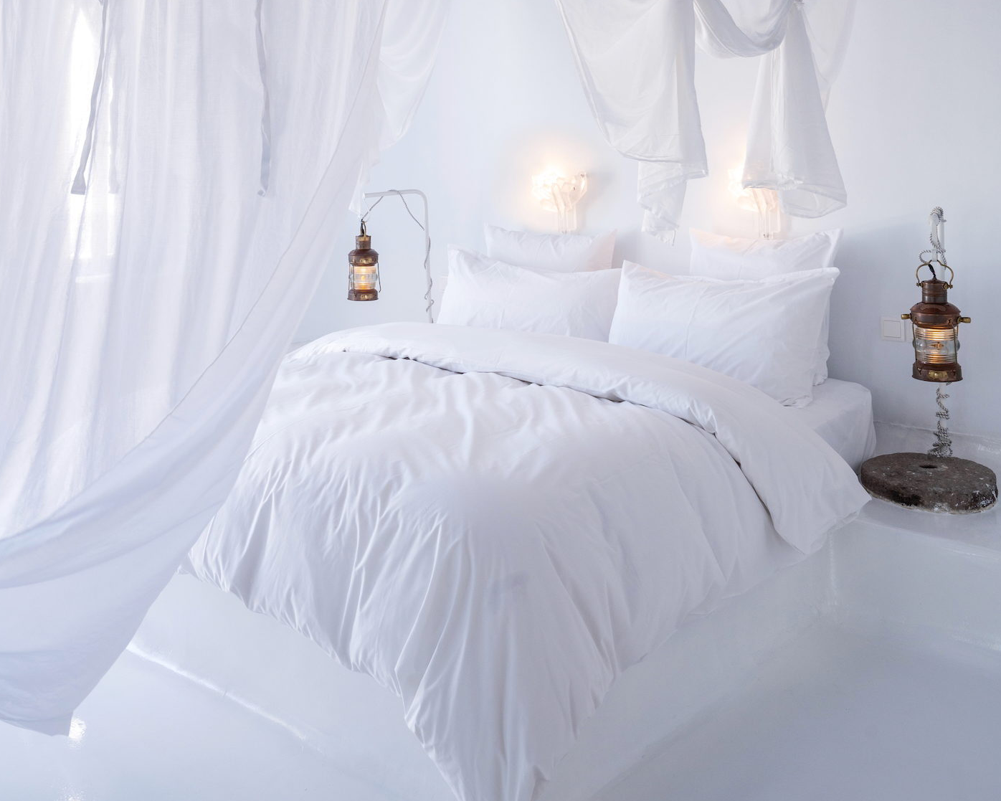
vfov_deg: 42.6
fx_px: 970
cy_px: 147
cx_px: 500
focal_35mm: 33
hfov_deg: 54.6
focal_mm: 22.5
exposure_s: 1/80
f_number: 8
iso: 400
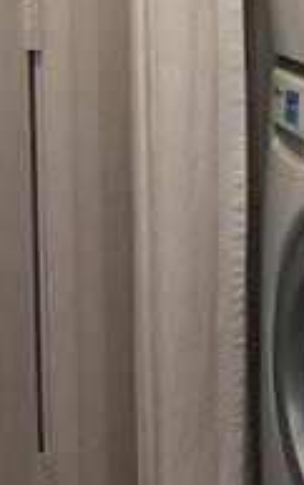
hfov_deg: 11.0
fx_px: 1561
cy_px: -10
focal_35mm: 118
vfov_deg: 17.2
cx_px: 339
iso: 40
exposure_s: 1/24
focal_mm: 3.99
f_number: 1.8
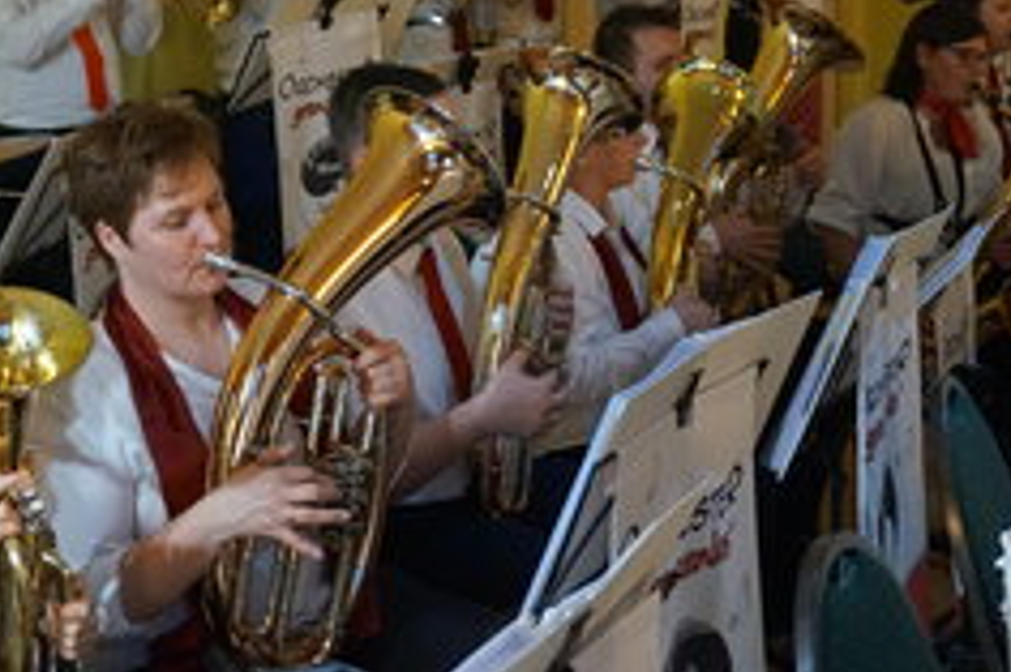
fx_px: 2213
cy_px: 180
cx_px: 506
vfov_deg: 17.2
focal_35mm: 79
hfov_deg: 25.7
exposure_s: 1/100
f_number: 5
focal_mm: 31
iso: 3200
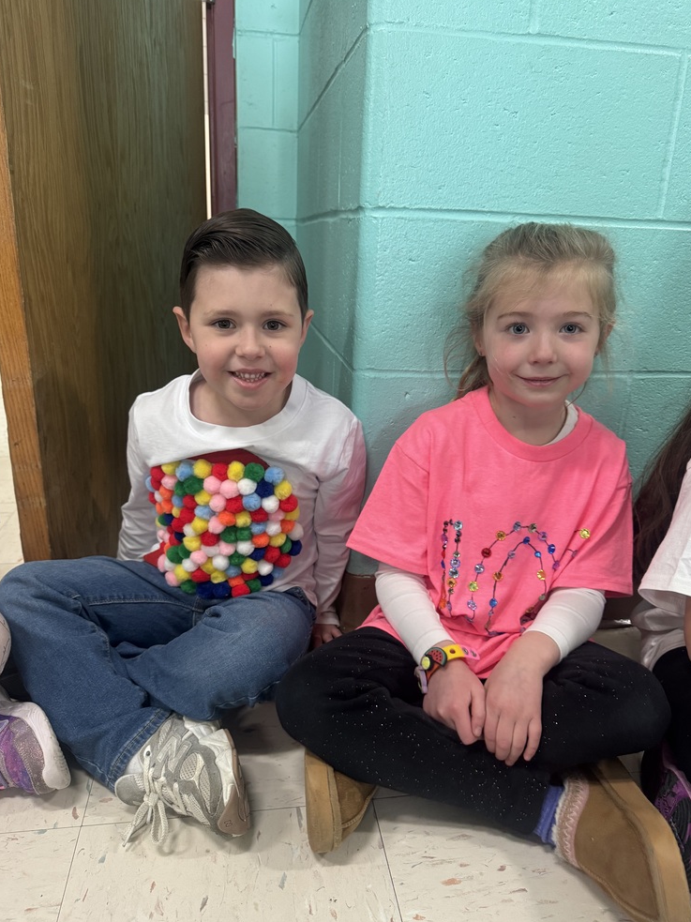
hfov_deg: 54.9
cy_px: 452
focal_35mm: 25
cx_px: 342
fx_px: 666
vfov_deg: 69.4
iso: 250
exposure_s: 1/60
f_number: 1.78
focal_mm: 6.76
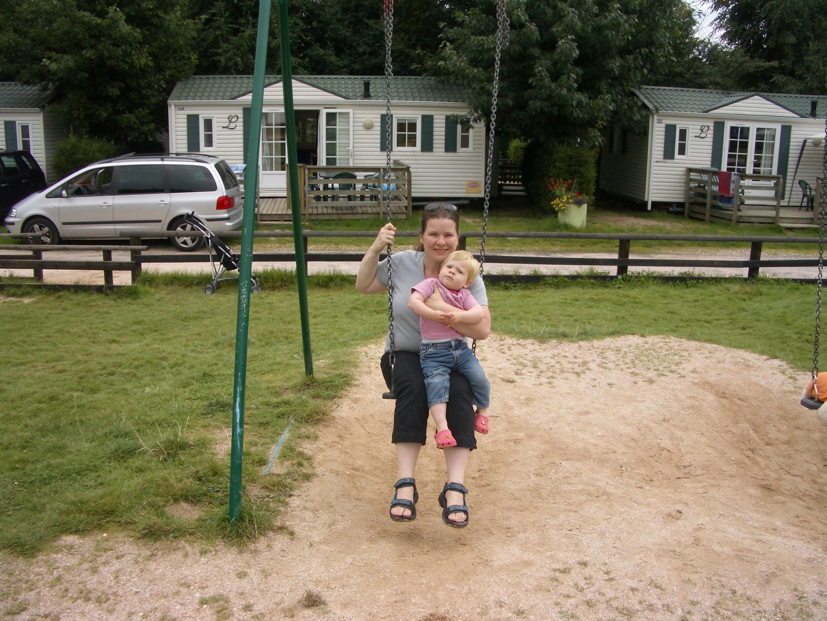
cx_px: 414
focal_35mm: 35
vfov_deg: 40.7
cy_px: 310
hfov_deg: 52.6
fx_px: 836
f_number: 4.3
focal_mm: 5.8
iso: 50
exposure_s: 1/160
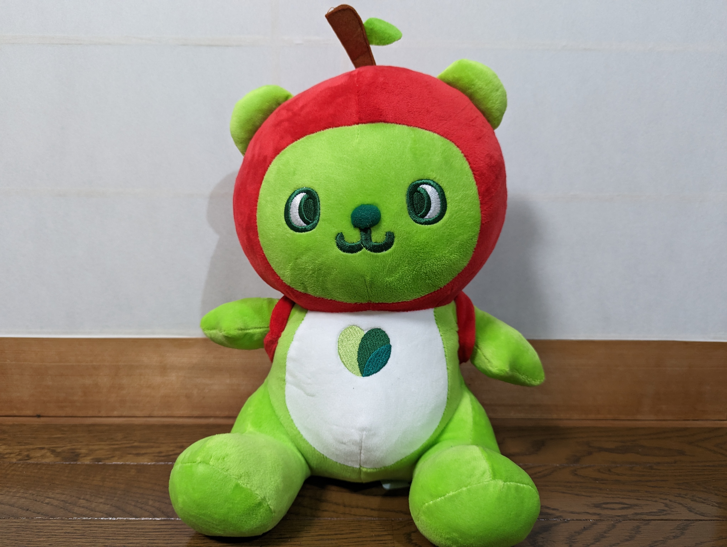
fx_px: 505
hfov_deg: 71.5
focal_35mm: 24
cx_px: 364
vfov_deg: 56.9
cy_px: 274
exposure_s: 1/24
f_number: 1.85
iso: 280
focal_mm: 6.81
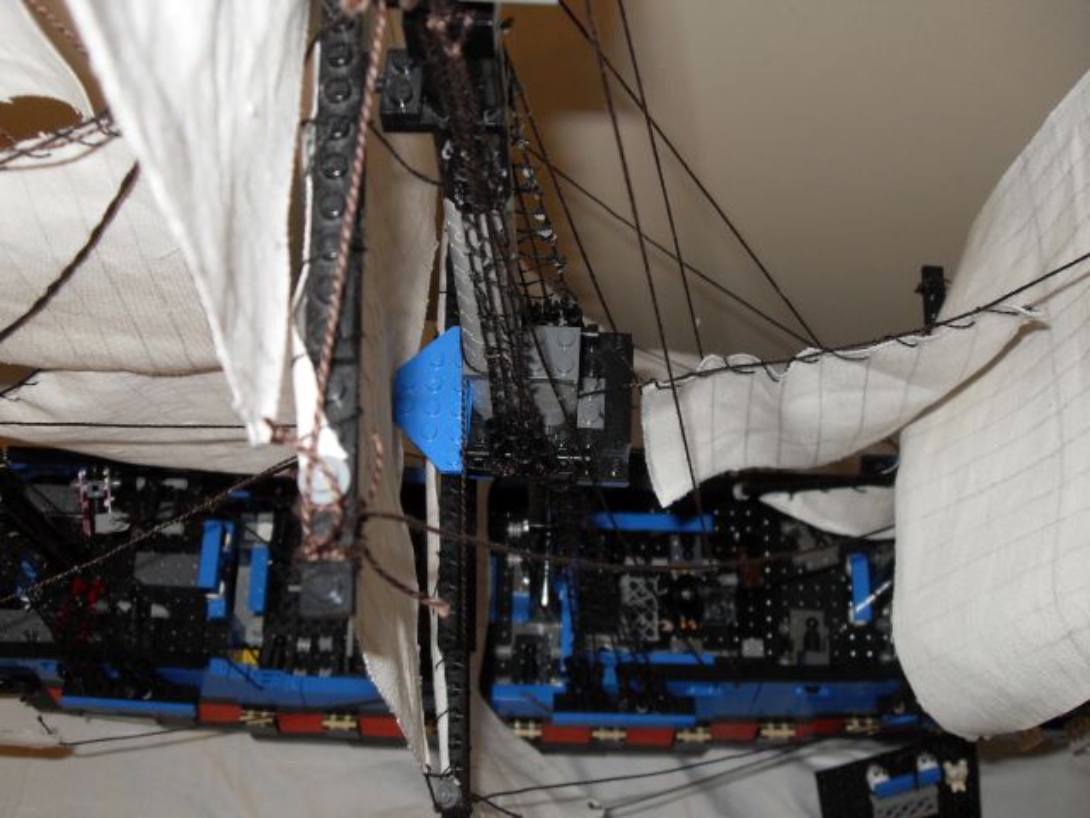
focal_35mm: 37
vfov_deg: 38.7
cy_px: 409
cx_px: 545
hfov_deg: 50.1
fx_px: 1165
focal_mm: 6.3
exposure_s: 1/45
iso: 100
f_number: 2.8
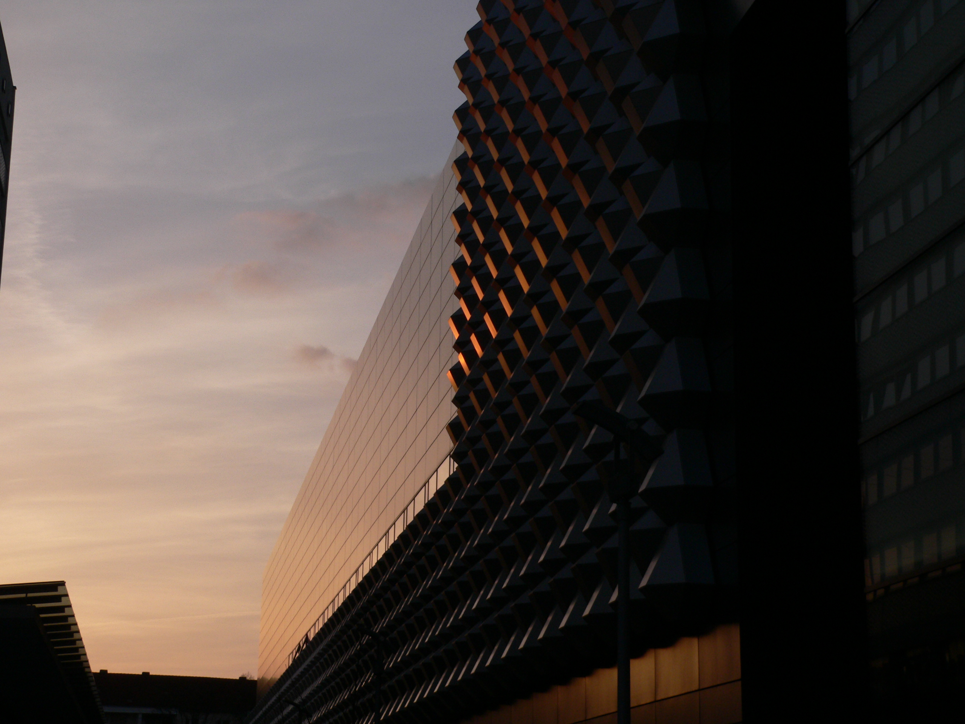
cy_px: 362
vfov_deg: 22.3
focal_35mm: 66
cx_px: 482
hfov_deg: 29.4
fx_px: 1840
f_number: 4
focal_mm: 11
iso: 100
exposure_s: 1/640
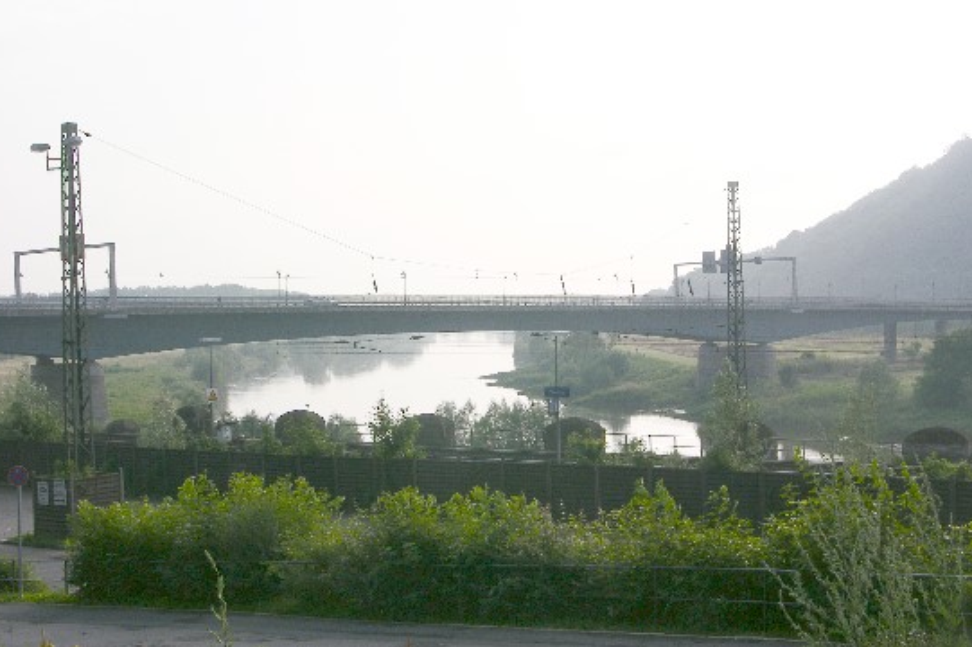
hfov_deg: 28.9
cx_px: 502
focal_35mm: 70
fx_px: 1889
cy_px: 336
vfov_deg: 19.4
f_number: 8
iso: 50
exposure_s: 1/139
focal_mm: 15.7
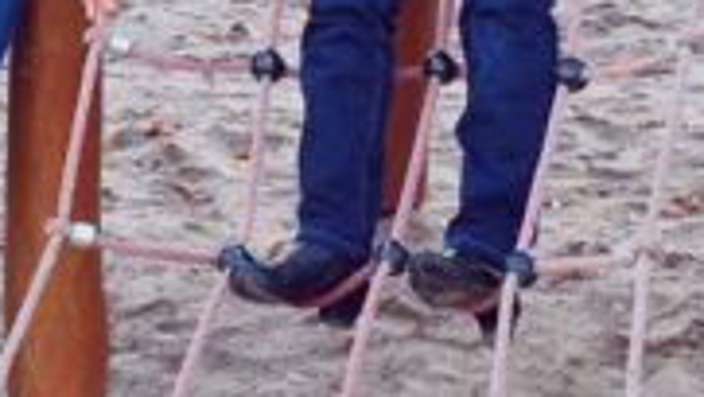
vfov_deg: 5.9
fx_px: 3791
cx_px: 132
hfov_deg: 10.6
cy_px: -222
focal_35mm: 203
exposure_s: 1/125
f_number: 5.6
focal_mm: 22
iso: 200
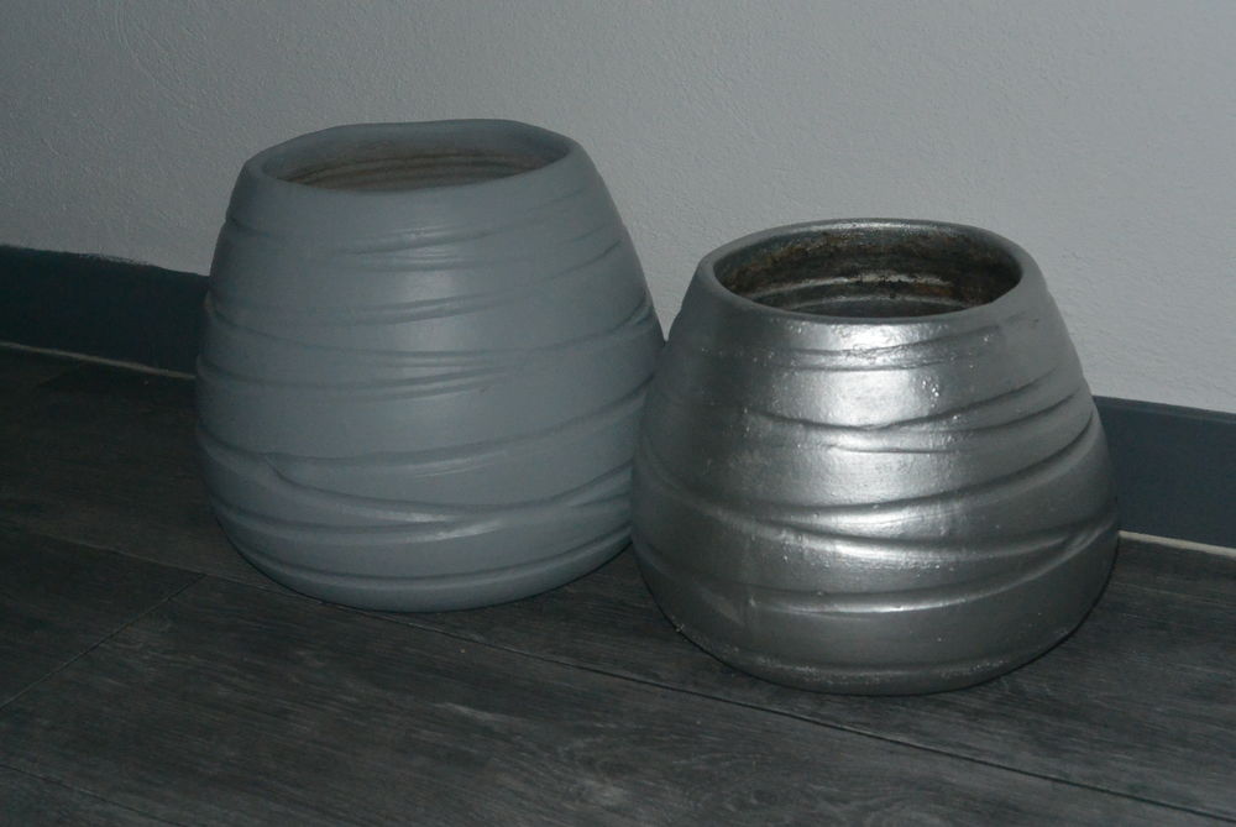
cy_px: 414
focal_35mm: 49
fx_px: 1684
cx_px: 618
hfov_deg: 40.3
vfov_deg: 27.6
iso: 1250
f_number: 4.5
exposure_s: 1/15
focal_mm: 18.2
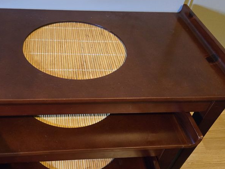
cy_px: 120
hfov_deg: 47.1
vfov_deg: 36.2
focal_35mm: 39
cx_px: 74
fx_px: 253
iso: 1600
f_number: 1.8
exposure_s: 1/33
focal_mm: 5.4
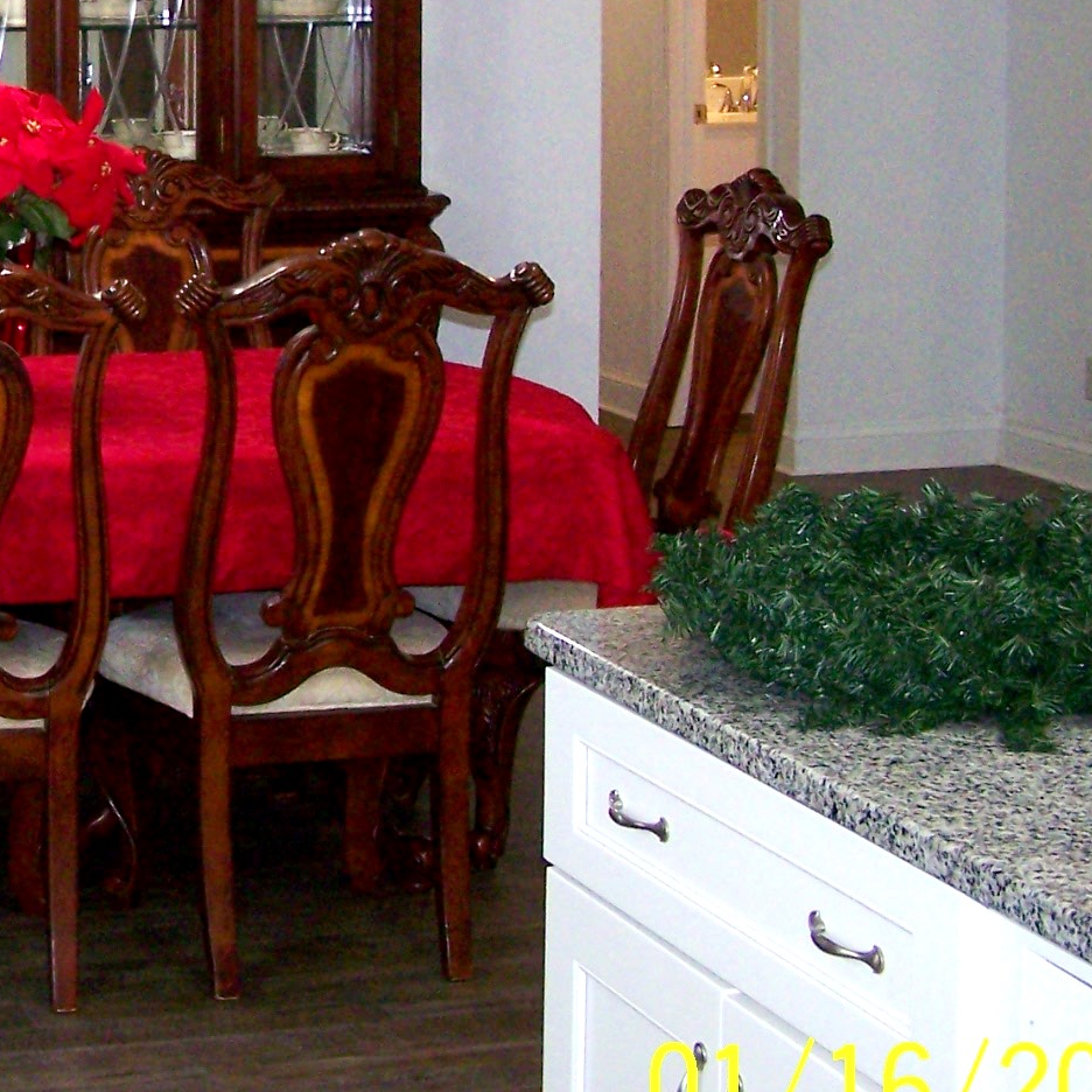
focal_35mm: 93
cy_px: 267
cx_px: -83
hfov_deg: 18.1
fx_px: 3319
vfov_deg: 18.6
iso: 160
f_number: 2.8
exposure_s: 1/60
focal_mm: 6.3
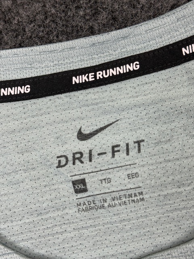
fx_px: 359
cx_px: 97
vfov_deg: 39.7
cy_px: 130
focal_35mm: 48
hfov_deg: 30.3
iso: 50
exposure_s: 1/50
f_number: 1.78
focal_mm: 6.76
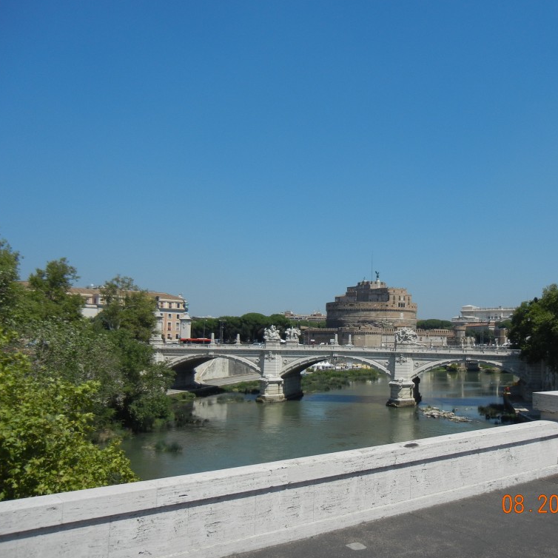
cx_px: 356
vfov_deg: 46.0
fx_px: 657
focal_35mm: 36
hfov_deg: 45.6
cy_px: 279
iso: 160
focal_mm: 5.4
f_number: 7
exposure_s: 1/664
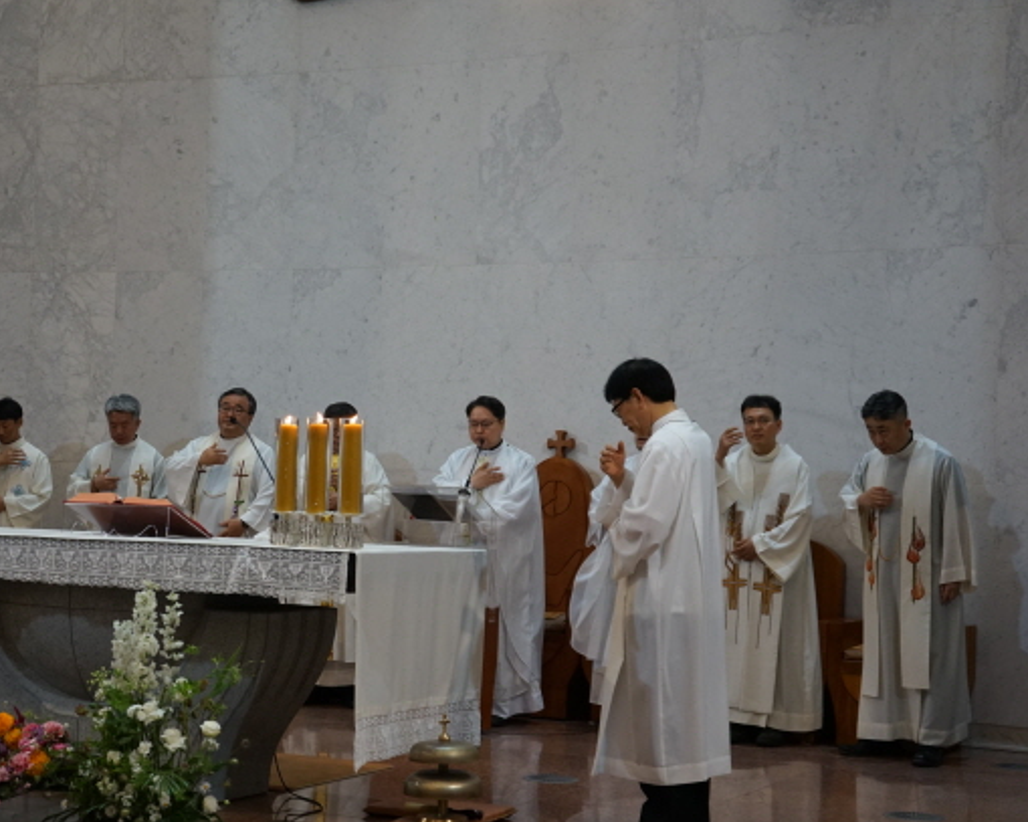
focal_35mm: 63
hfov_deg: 29.8
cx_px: 345
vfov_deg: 24.2
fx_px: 1916
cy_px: 470
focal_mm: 48
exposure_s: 1/160
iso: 1600
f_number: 4.5
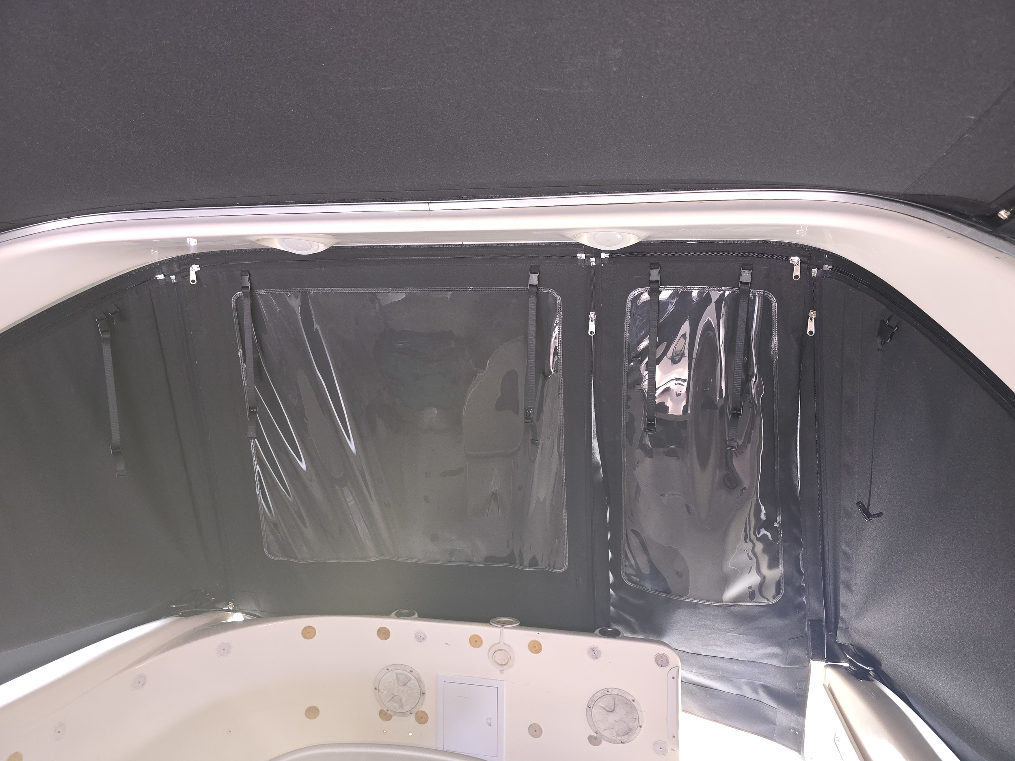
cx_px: 508
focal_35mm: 23
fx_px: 674
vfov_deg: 58.9
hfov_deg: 73.9
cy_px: 380
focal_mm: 6.3
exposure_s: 1/25
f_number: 1.7
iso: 100
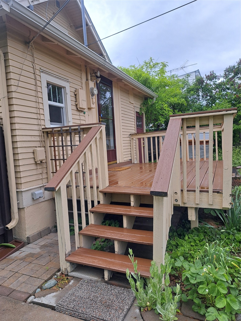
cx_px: 120
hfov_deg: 56.8
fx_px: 223
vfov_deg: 71.6
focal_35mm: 24
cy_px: 160
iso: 50
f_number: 1.8
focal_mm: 5.23
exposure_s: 1/259
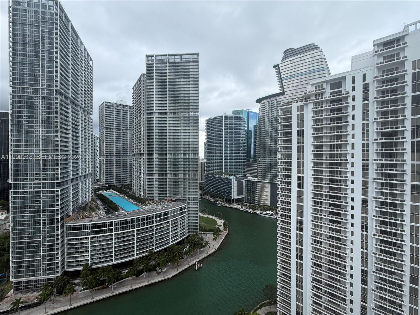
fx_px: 170
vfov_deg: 85.7
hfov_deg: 102.1
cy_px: 158
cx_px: 210
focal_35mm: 14
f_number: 2.2
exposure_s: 1/559
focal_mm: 2.22
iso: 40
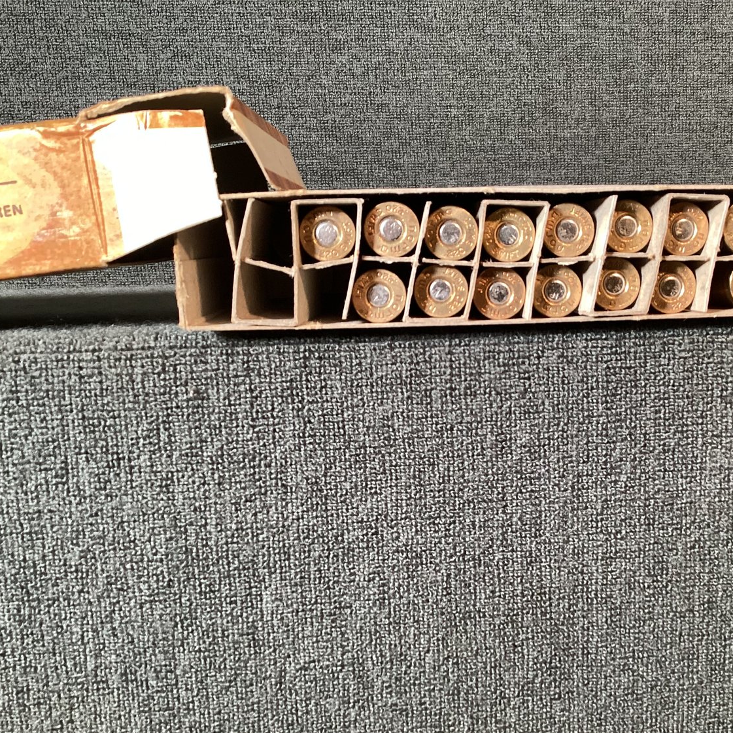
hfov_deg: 44.4
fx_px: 886
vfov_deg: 44.9
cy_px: 370
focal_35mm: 37
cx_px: 476
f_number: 2.4
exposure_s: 1/50
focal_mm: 3.3
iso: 250
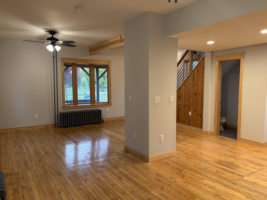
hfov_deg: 65.3
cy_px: 102
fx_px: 208
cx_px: 139
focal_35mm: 27
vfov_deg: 51.4
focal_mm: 5.96
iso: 125
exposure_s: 1/60
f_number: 1.6
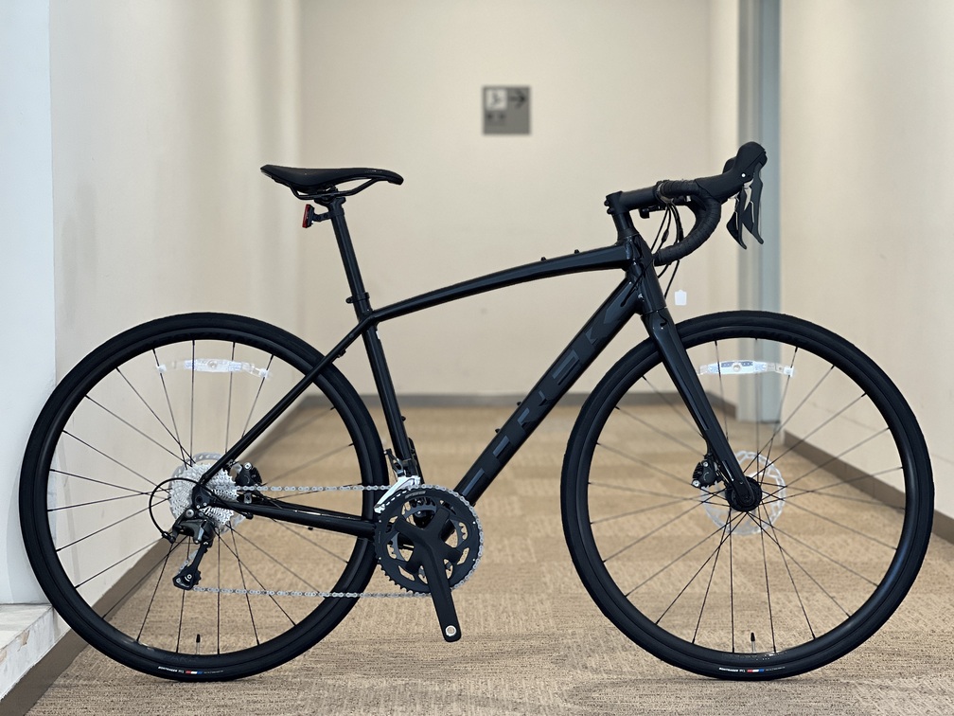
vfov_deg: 19.1
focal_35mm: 77
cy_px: 358
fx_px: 2122
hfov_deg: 25.3
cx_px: 477
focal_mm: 9
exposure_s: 1/80
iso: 250
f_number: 2.8
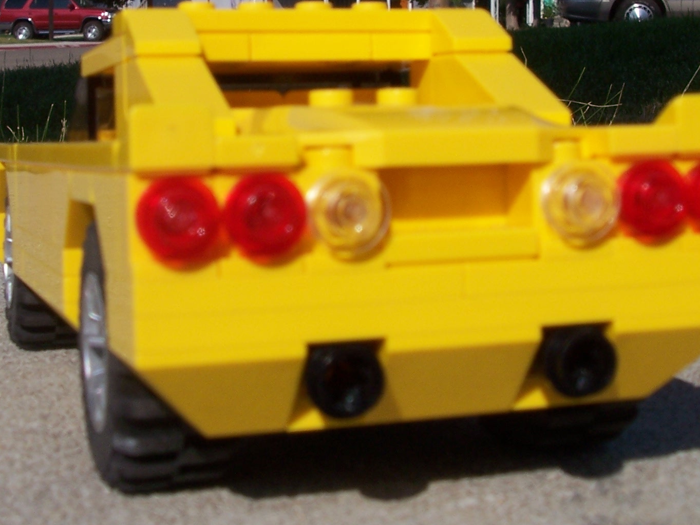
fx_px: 1436
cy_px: 160
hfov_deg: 27.4
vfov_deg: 20.6
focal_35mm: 71
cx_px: 341
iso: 80
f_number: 5.6
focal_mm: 7.2
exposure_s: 1/750
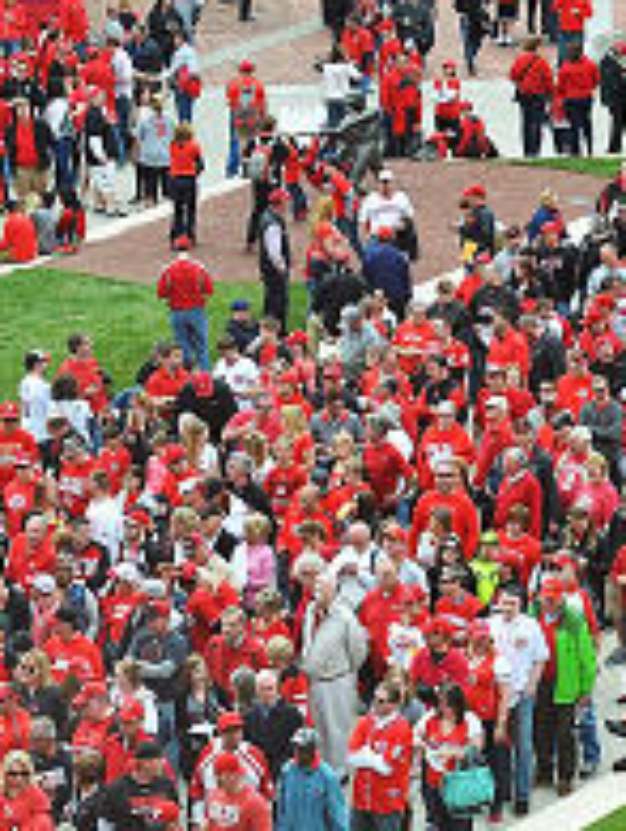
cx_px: 328
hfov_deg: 8.2
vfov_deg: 10.9
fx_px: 4350
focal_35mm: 181
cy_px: 207
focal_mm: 62
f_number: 6.3
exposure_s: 1/200
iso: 200
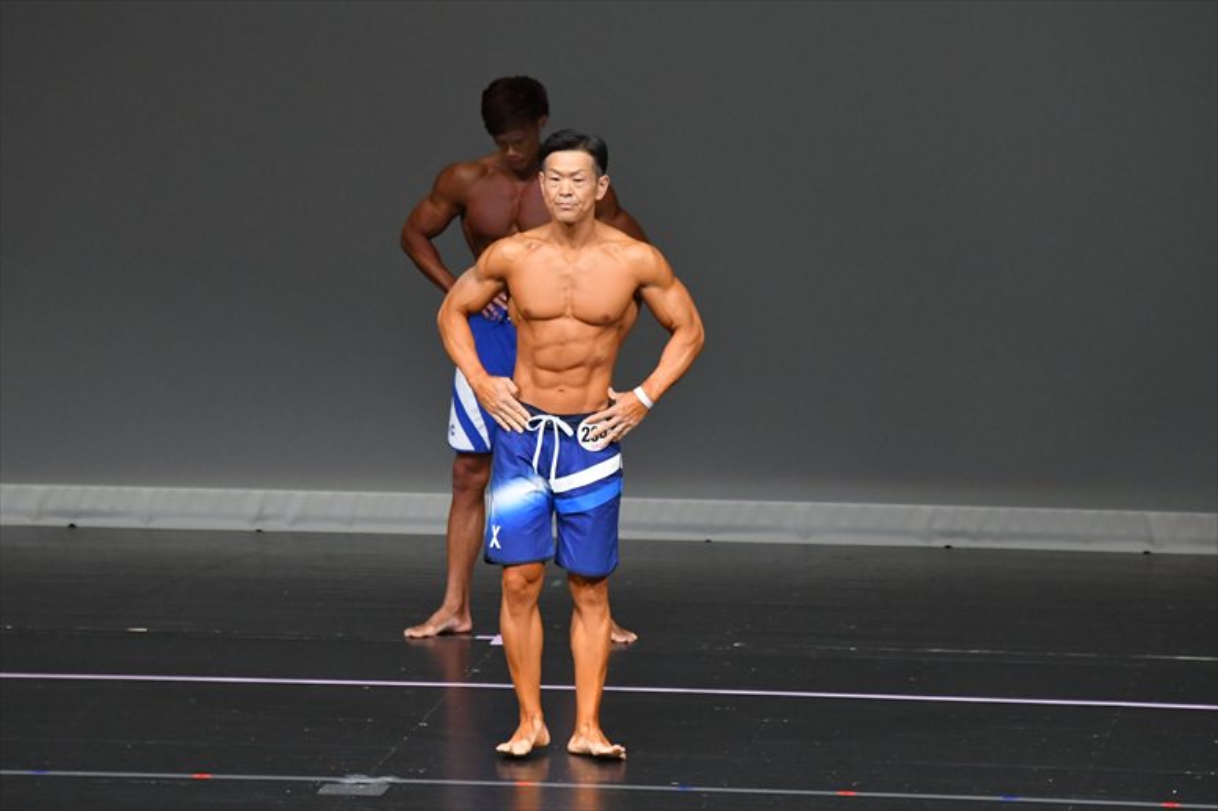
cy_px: 406
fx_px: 10652
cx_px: 609
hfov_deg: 6.5
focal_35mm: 315
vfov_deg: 4.4
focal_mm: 210
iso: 4000
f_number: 5.6
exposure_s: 1/400
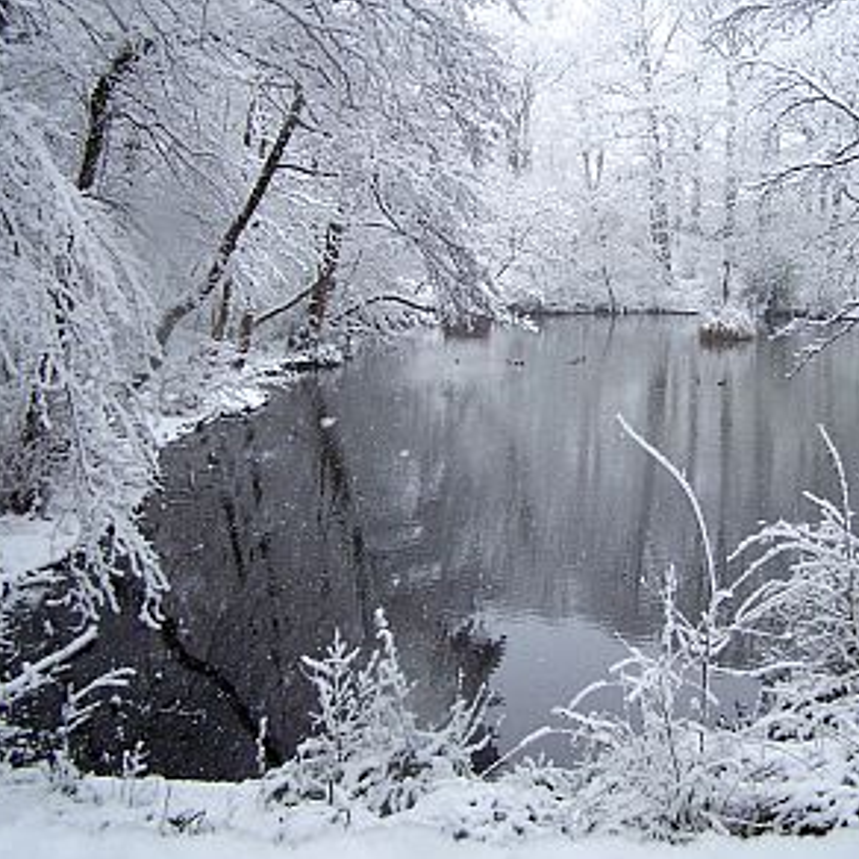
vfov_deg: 36.8
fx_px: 1291
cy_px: 422
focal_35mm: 46
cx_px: 506
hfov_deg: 36.7
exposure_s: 1/320
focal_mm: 6.3
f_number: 2.8
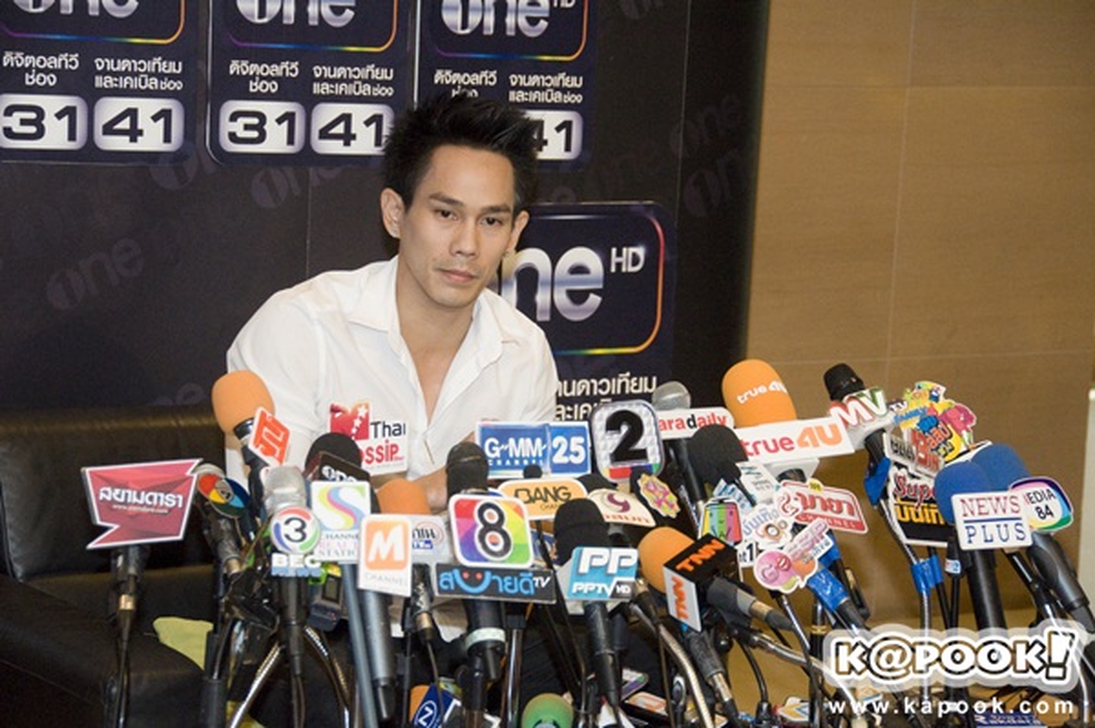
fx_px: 3191
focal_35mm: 105
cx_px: 548
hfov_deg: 19.5
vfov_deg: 13.0
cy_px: 364
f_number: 5.6
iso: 1250
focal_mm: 70
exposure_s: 1/125
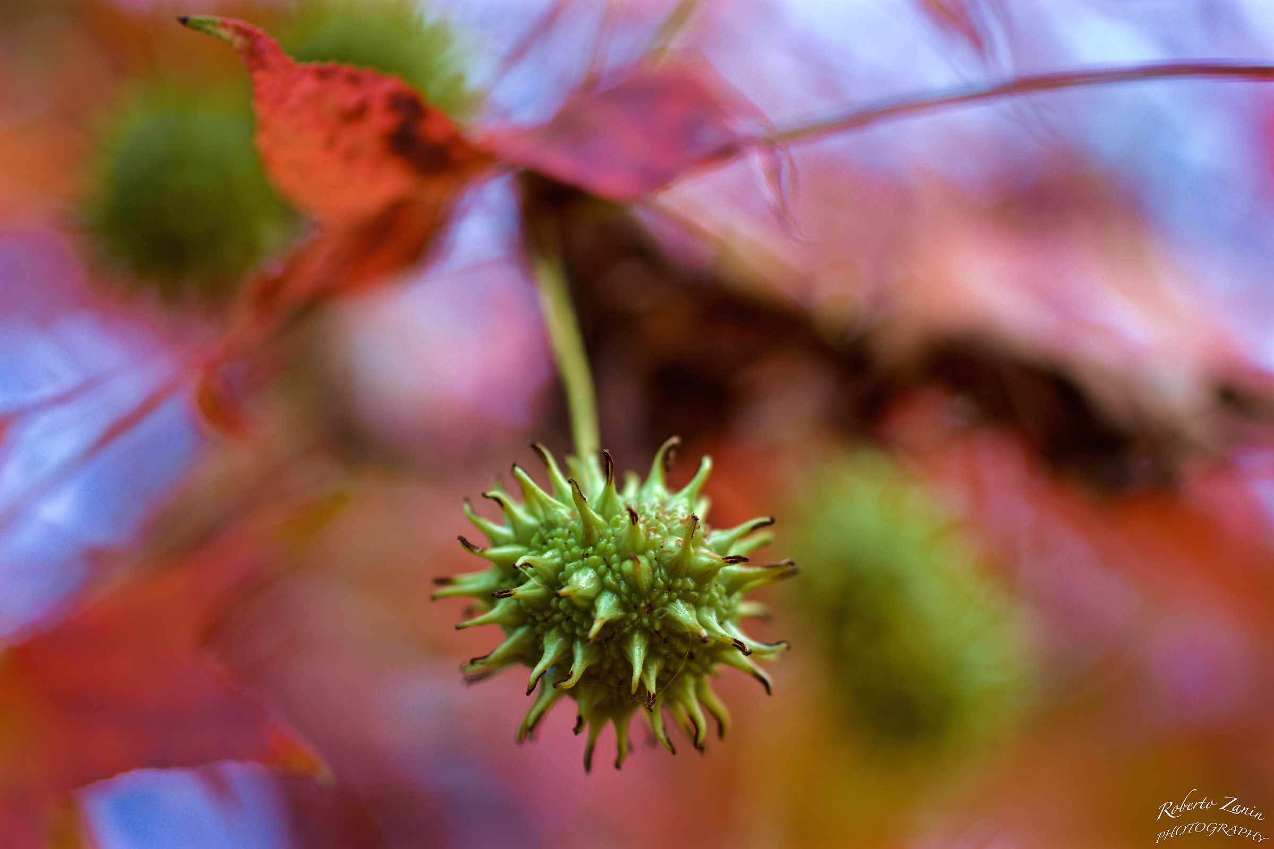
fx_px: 3185
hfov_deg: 22.6
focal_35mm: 90
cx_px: 637
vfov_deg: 15.2
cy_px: 424
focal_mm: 60
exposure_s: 1/80
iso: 100
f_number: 2.4
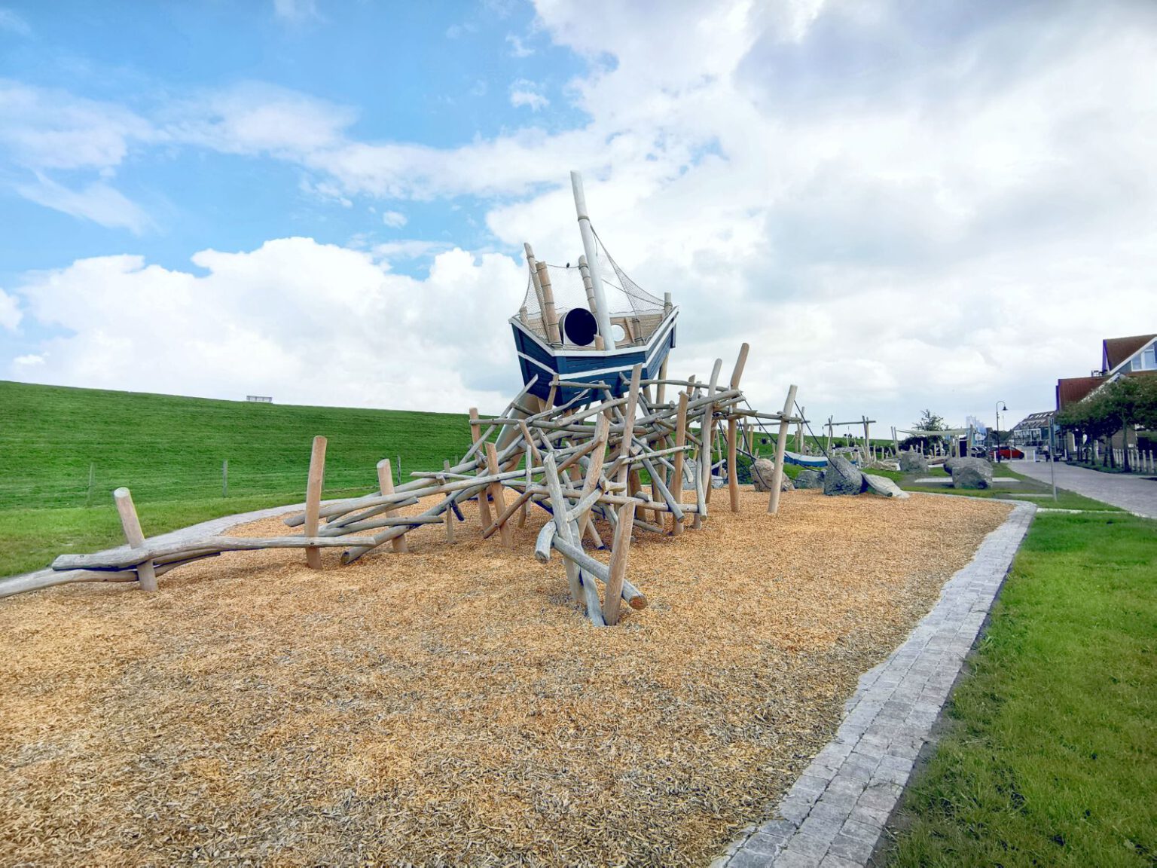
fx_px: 602
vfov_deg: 71.6
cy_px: 434
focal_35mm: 18
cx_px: 578
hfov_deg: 87.8
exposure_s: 1/1427
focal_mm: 2.23
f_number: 2.2
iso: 50
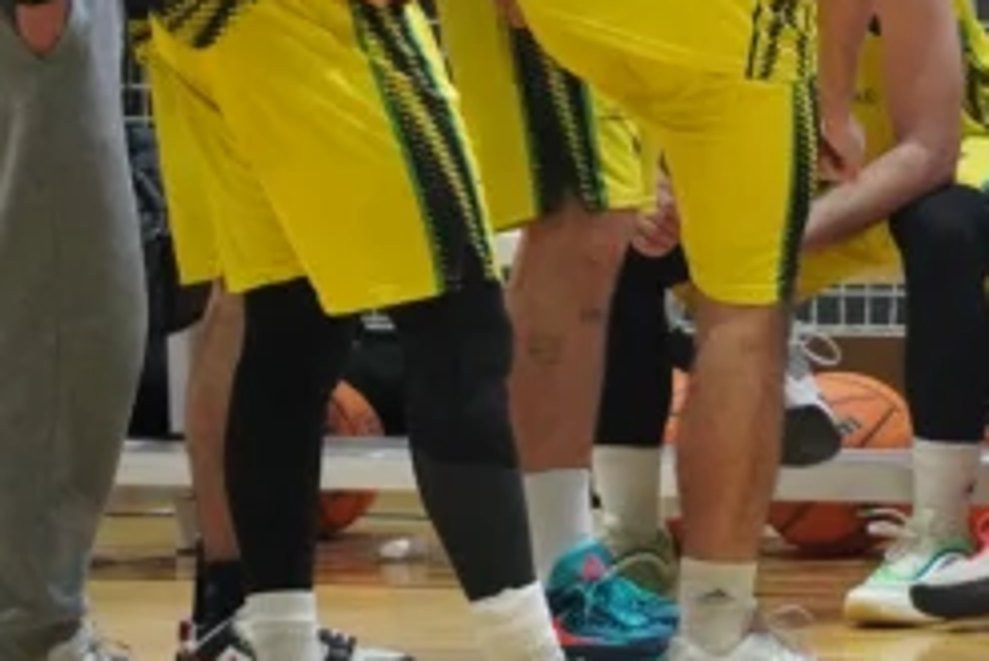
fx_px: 18197
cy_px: -124
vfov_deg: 2.1
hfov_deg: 3.1
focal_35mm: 662
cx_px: 1409
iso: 6400
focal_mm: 142
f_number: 5.6
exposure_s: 1/500
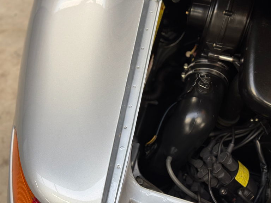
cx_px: 136
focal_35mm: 48
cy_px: 102
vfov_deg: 30.3
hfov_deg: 39.7
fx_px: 376
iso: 64
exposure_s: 1/50
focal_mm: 6.76
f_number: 1.78
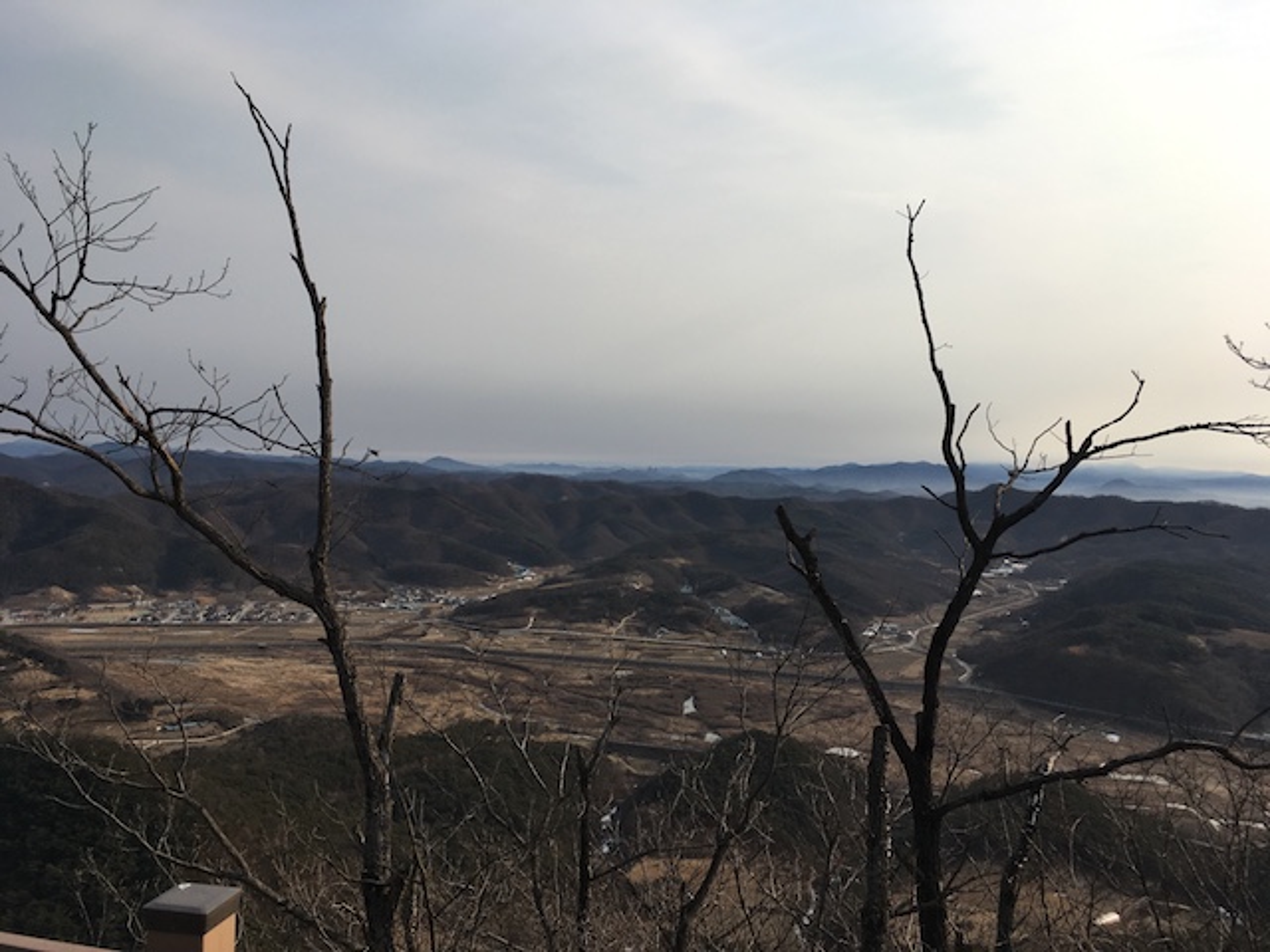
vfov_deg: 48.2
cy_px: 476
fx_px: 1064
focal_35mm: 29
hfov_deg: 61.7
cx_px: 635
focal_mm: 4.15
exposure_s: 1/2331
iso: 25
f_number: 2.2
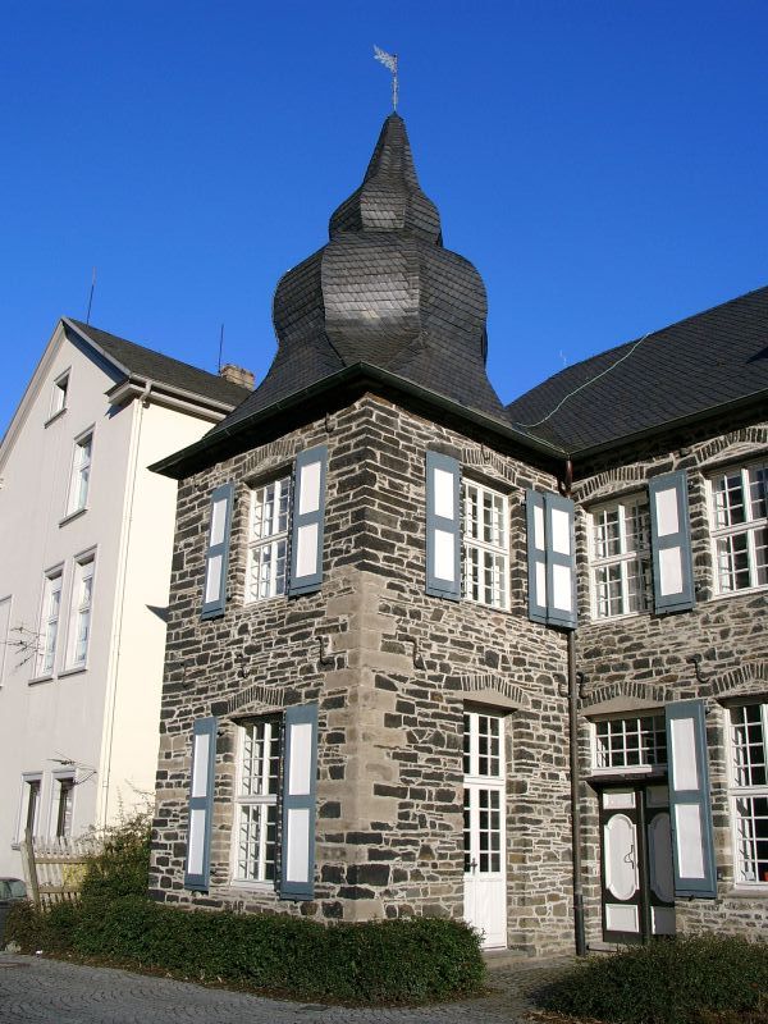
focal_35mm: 34
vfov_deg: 54.0
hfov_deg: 41.8
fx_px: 1006
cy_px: 512
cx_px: 384
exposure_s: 1/990
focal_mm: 7.13
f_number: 4
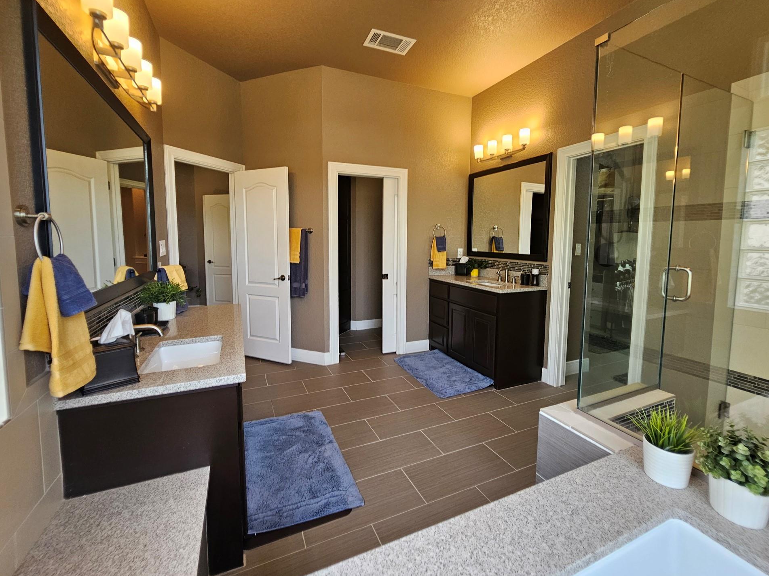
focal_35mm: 14
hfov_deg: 102.0
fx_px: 311
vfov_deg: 85.6
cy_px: 269
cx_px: 394
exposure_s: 1/60
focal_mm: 2.2
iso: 125
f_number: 2.2
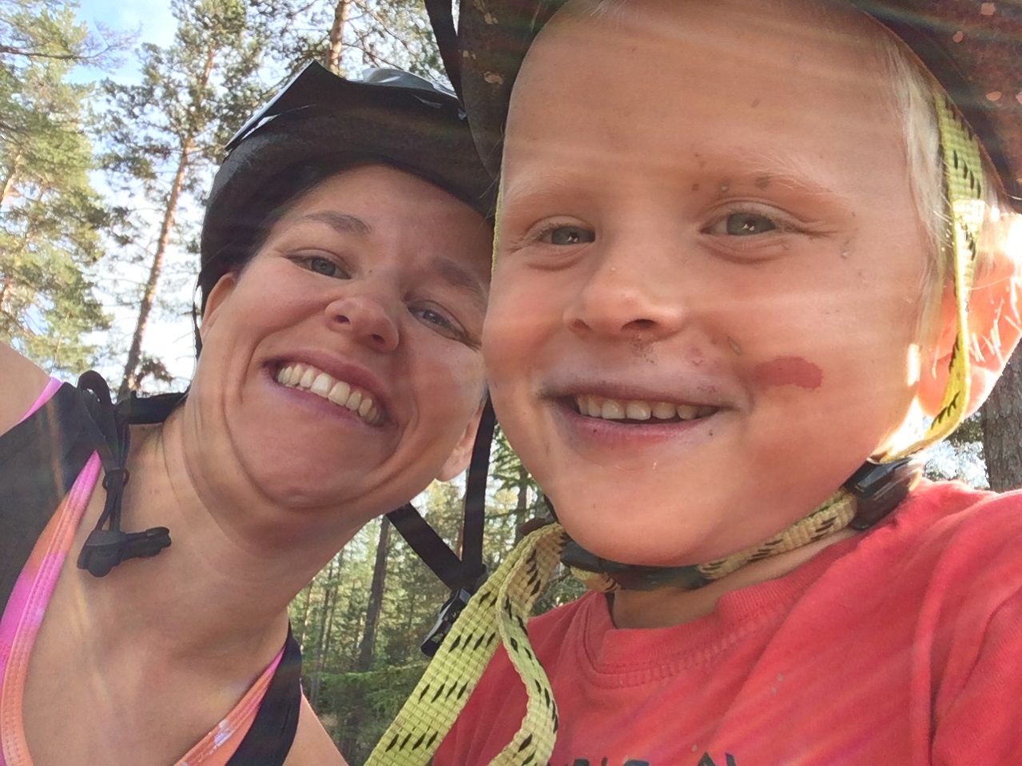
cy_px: 383
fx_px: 915
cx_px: 511
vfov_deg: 45.4
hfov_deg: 58.4
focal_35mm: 31
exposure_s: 1/213
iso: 50
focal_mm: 2.15
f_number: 2.4
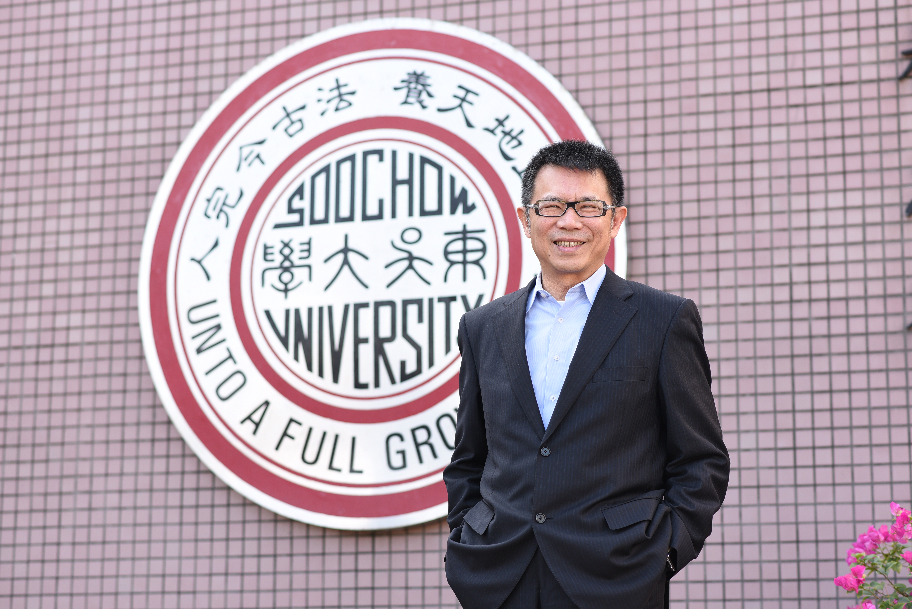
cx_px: 456
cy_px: 304
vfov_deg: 16.1
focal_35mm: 85
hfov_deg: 23.9
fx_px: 2154
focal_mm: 85
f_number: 3.2
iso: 125
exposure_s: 1/200
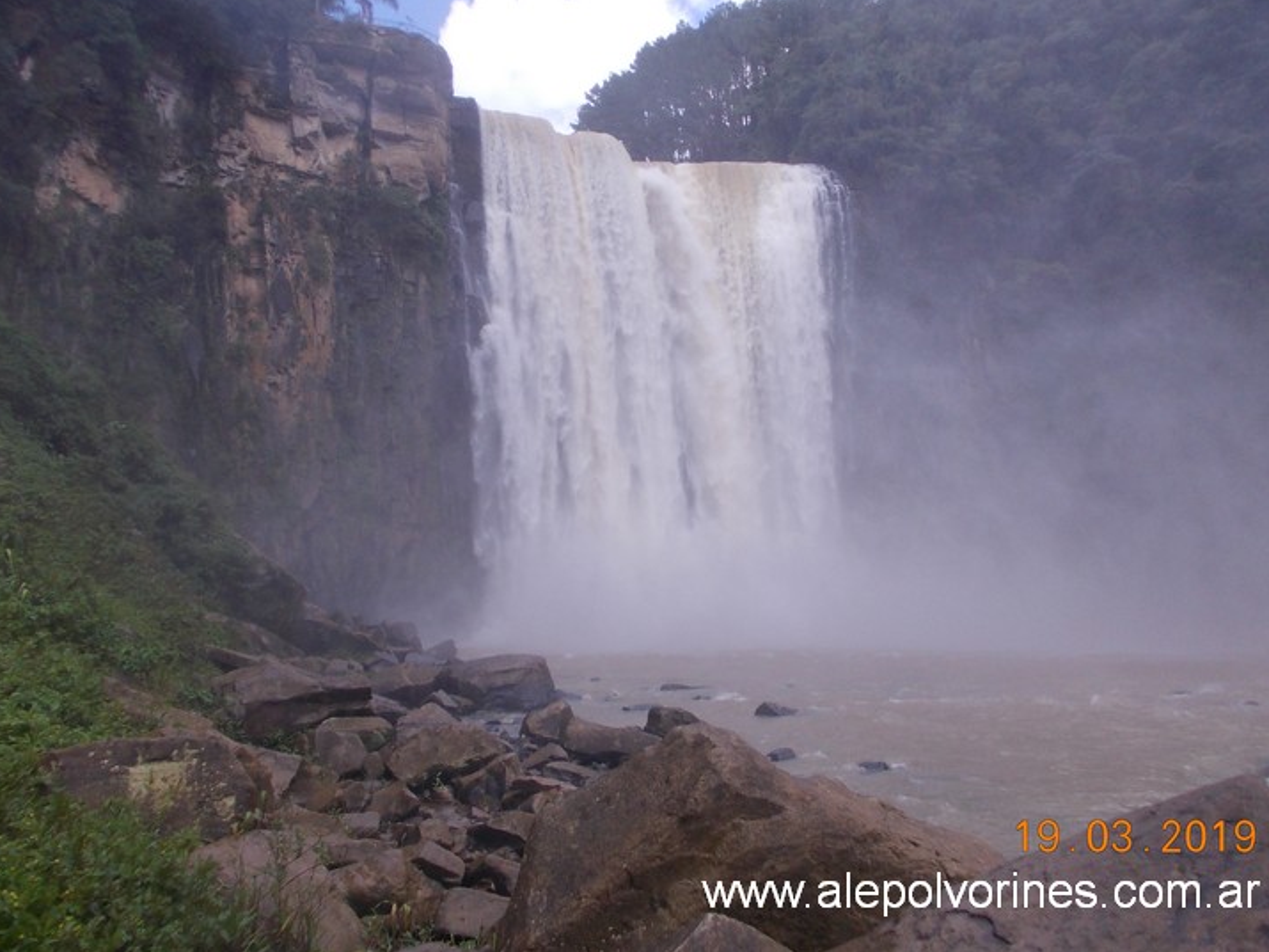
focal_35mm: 30
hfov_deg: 60.0
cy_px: 448
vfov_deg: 46.8
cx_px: 646
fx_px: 1100
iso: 80
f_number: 5.4
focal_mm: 4
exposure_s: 1/125
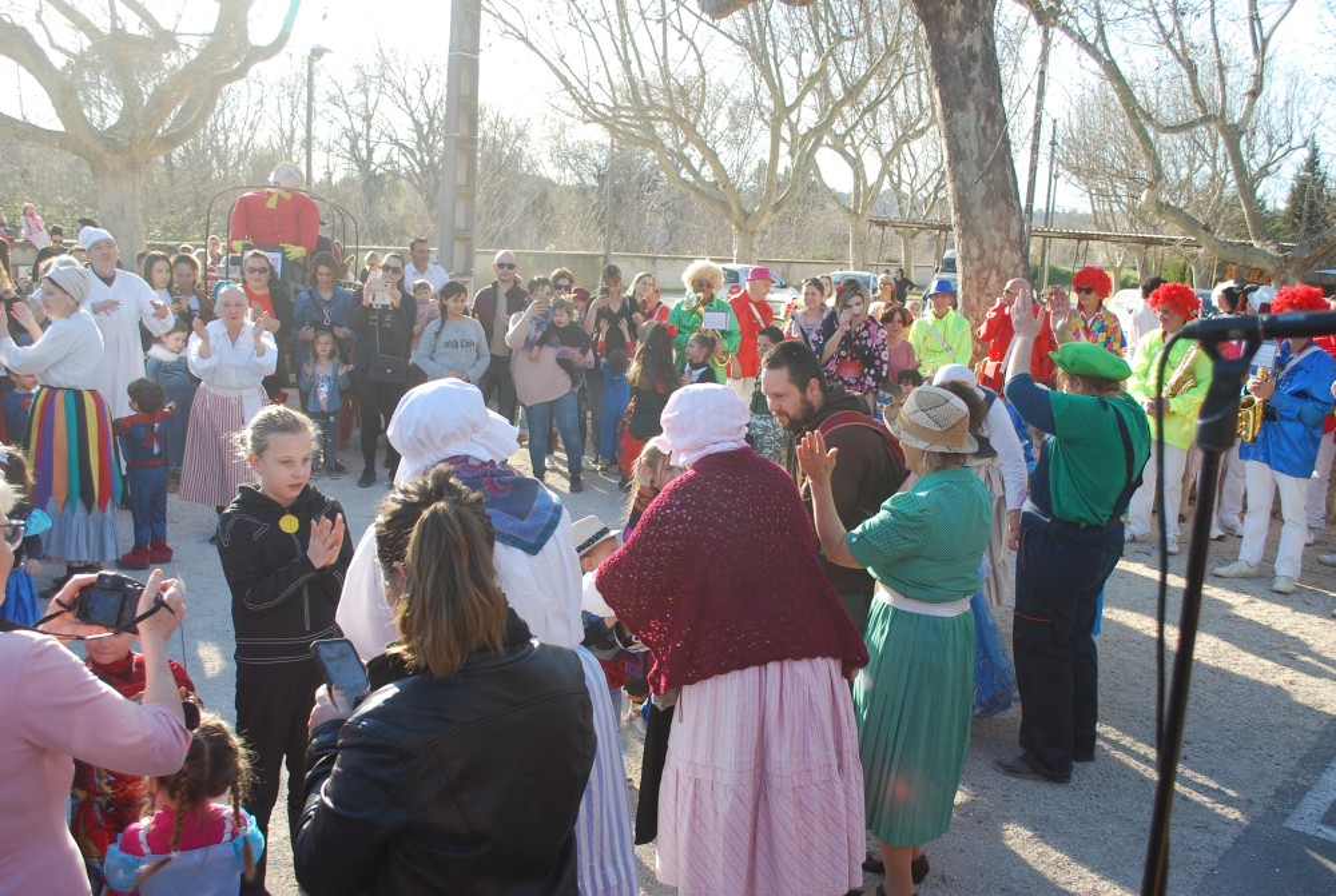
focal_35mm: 33
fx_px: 1227
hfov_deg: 57.1
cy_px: 448
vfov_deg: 40.1
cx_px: 668
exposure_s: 1/125
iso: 125
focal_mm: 22
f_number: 5.6
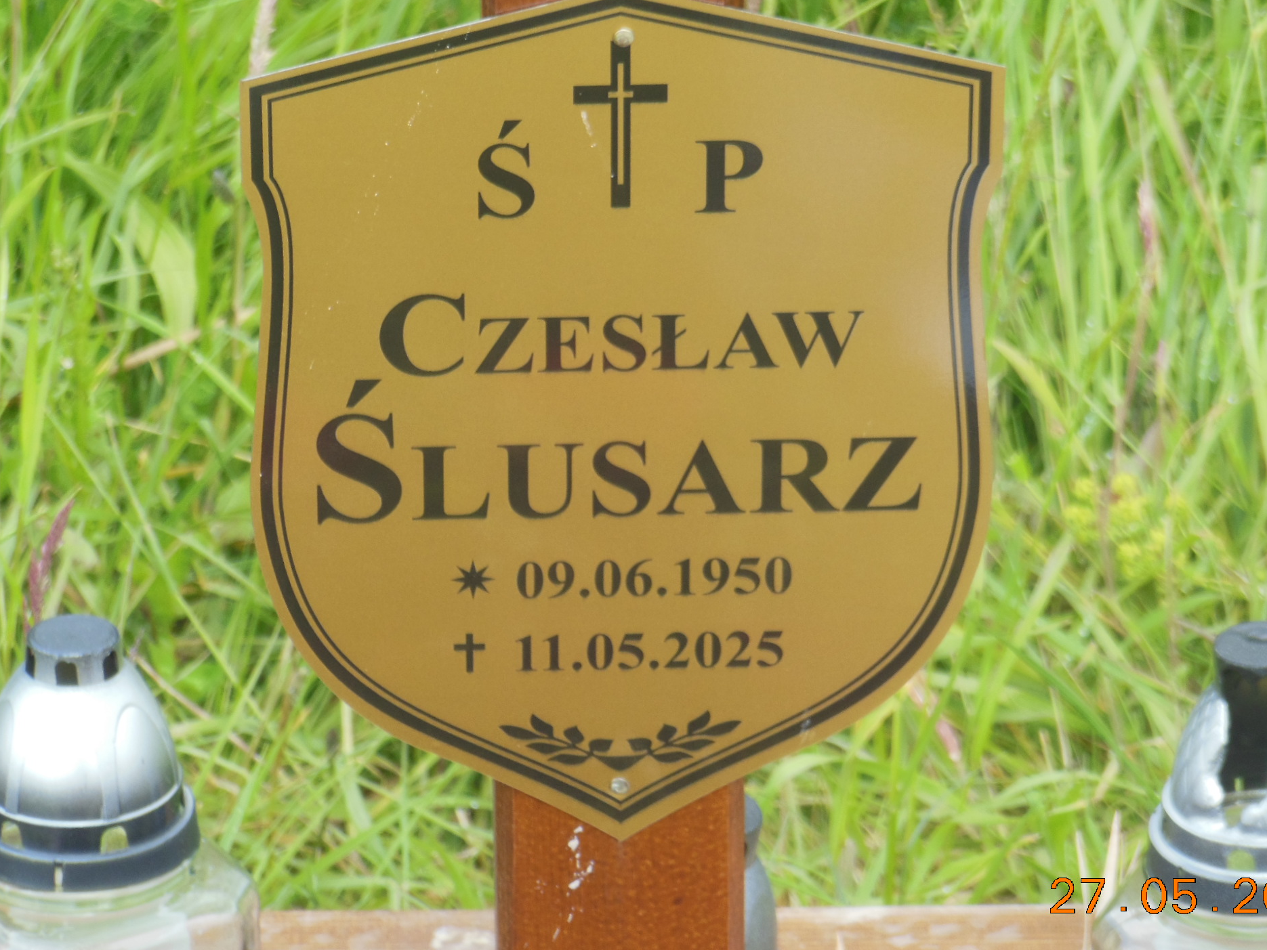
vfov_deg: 6.4
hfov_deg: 8.5
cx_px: 643
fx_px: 8493
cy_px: 433
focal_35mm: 232
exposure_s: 1/80
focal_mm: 34
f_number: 5.6
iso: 125
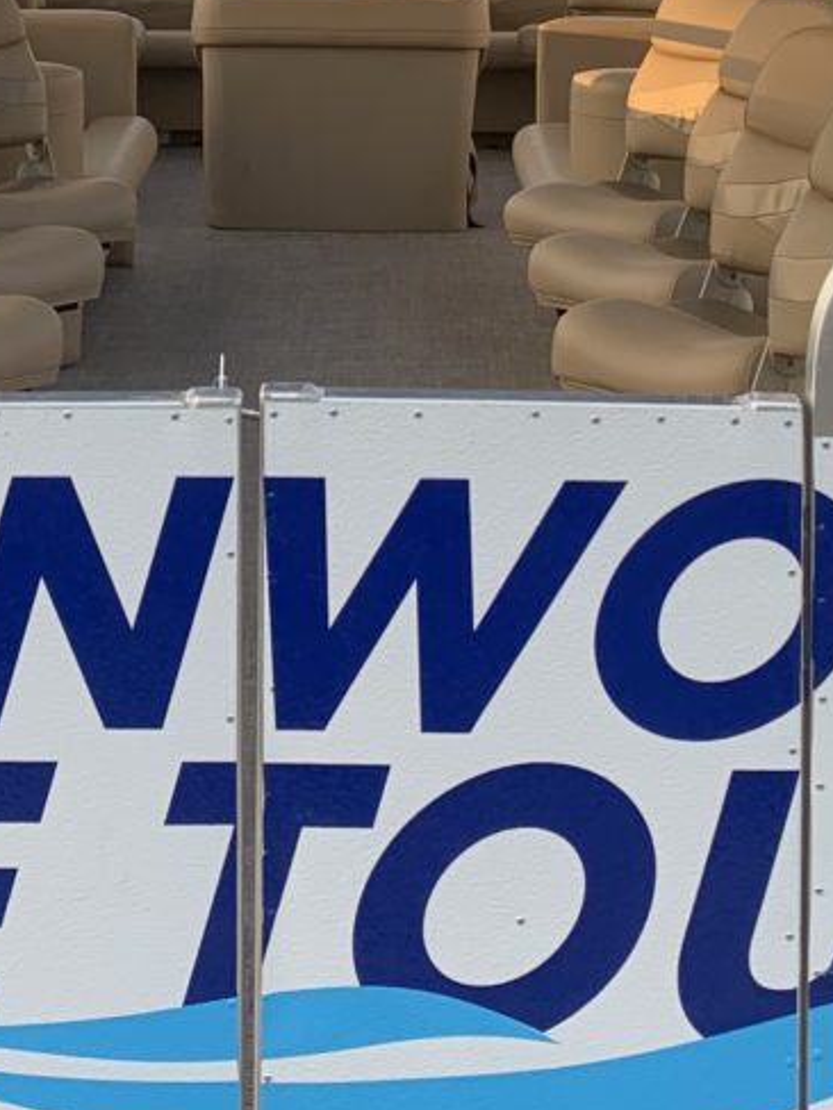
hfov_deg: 16.2
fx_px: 2920
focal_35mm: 91
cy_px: -163
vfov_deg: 20.4
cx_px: 296
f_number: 1.8
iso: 25
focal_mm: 4.25
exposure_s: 1/148
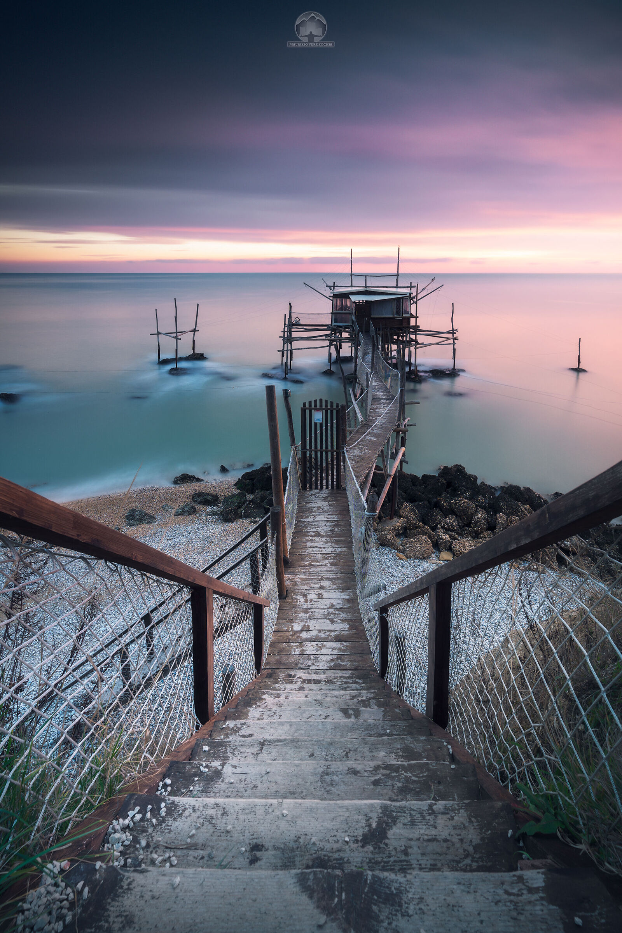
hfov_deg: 73.7
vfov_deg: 96.7
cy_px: 466
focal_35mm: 16
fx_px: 415
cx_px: 311
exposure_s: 197
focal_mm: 16
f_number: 9
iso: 200
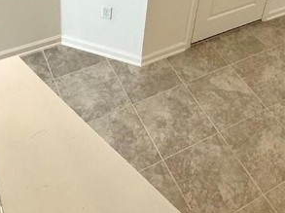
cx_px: 145
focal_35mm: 49
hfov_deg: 39.0
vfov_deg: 25.1
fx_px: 403
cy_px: -73
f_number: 2.2
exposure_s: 1/120
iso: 160
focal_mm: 2.22
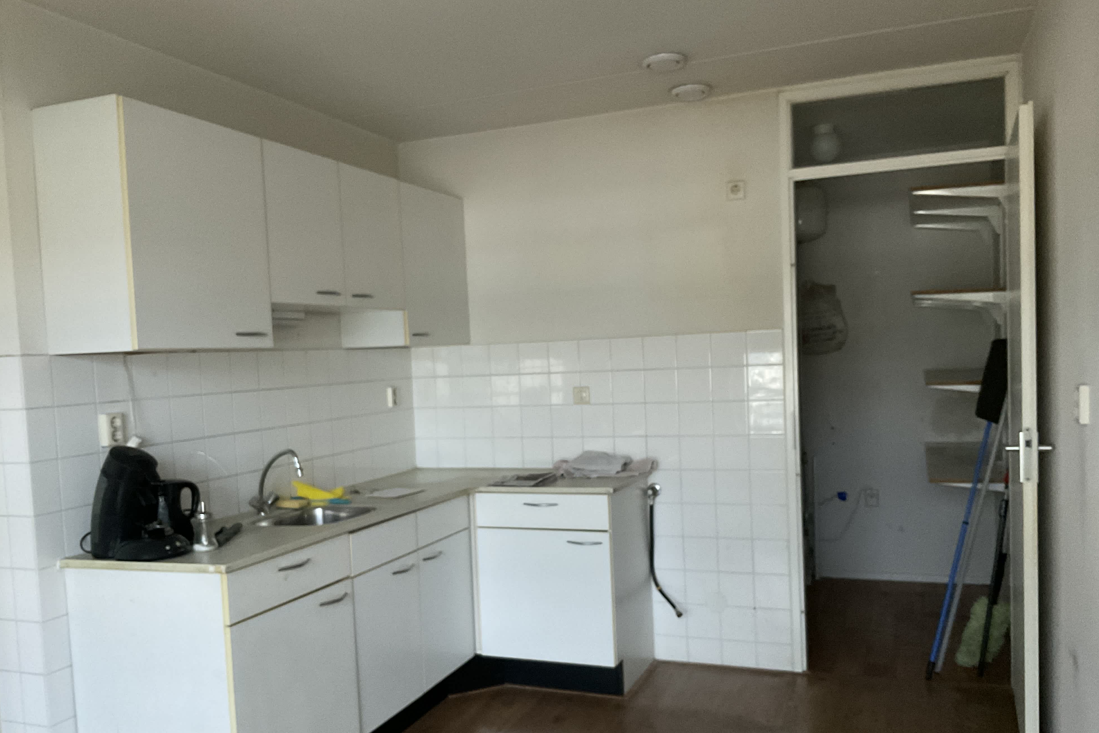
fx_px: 946
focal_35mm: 31
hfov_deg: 60.3
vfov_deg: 42.2
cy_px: 413
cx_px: 549
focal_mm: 3
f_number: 1.8
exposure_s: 1/50
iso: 200
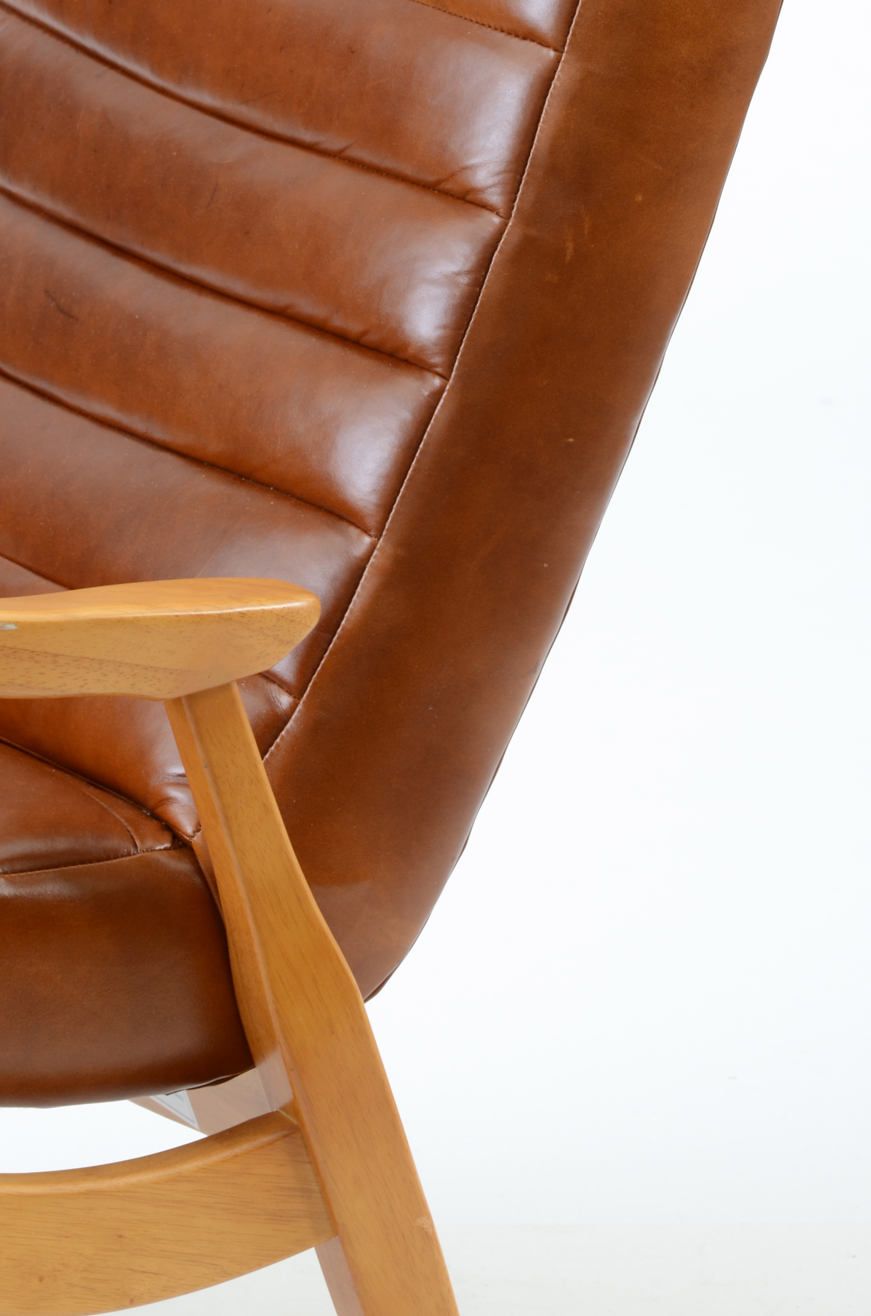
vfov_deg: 8.3
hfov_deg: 5.5
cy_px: 359
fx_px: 9071
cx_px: 277
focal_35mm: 249
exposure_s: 1/125
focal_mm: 105
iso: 200
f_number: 9
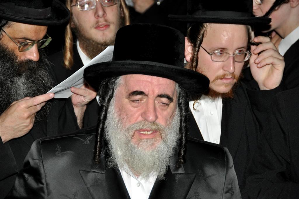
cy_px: 100
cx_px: 150
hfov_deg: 10.6
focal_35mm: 195
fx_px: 1618
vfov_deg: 7.0
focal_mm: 130
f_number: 5.6
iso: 800
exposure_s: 1/60
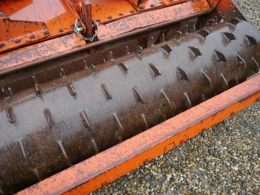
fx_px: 210
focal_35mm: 28
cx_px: 130
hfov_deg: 63.4
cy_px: 98
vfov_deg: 49.7
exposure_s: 1/125
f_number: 3.5
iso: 160
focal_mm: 14
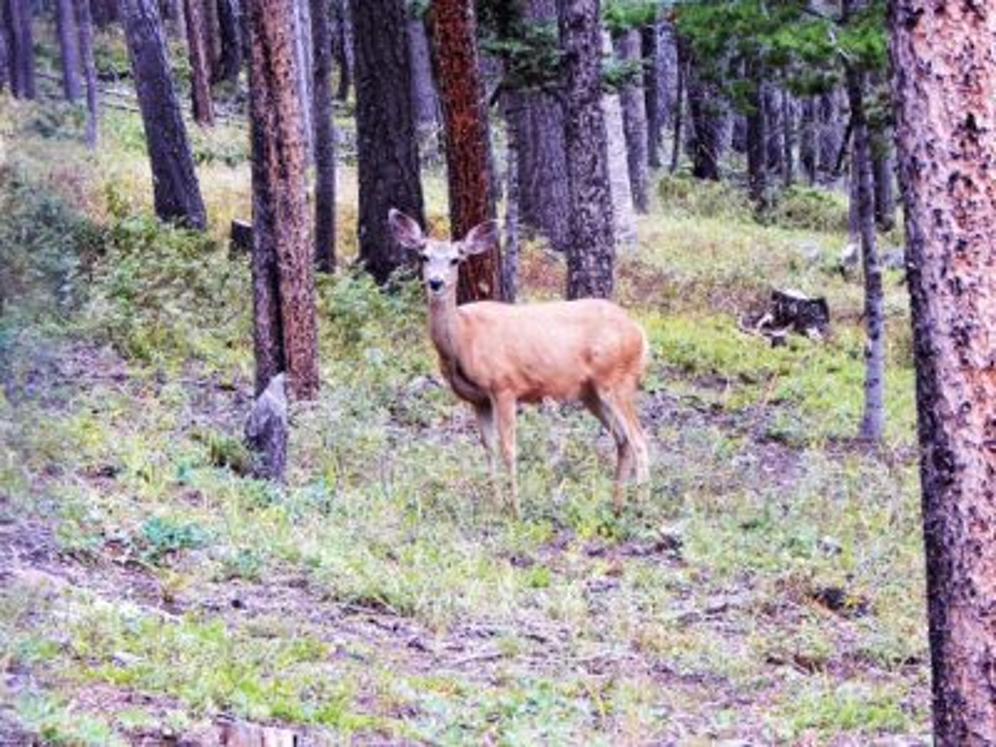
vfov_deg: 9.3
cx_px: 498
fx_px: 4604
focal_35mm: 160
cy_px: 374
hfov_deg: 12.3
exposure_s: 1/30
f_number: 5.1
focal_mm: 28.7
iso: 250
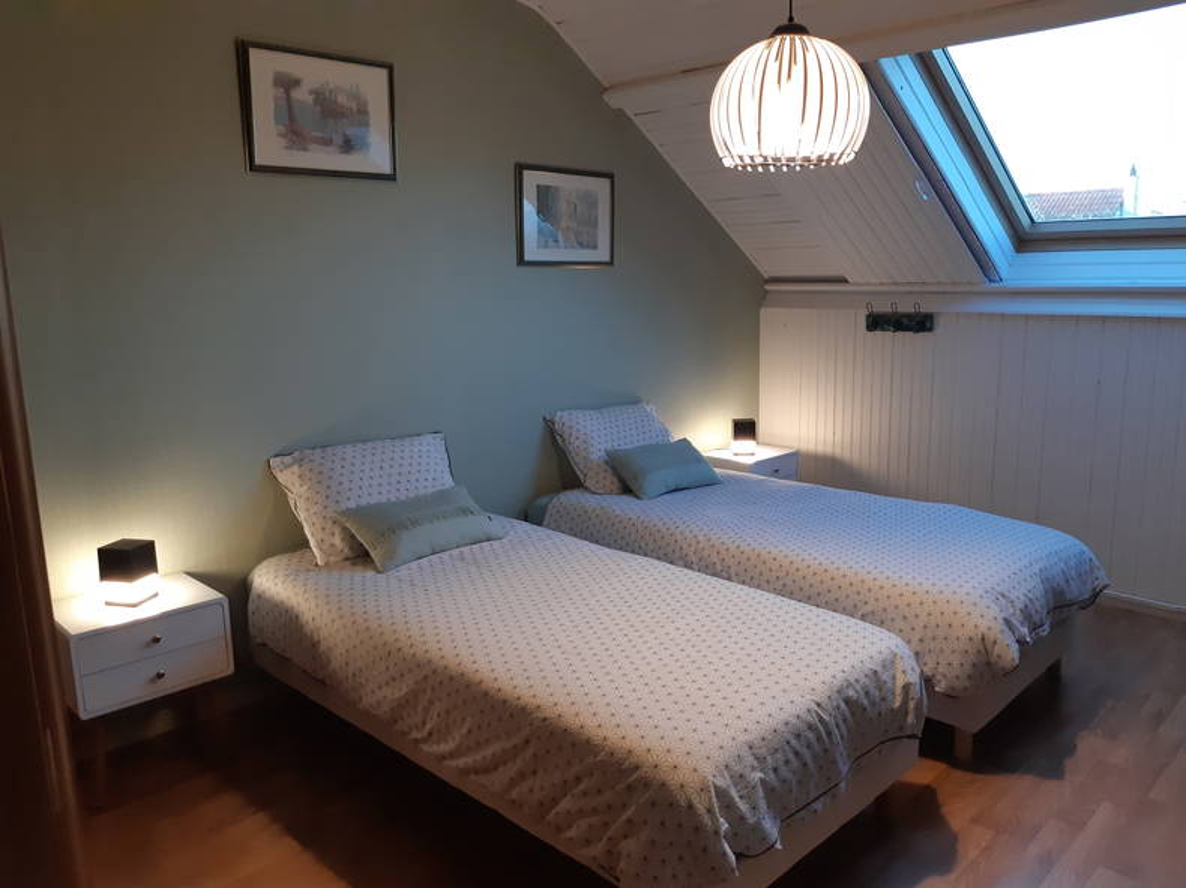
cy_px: 444
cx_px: 593
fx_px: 891
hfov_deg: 67.3
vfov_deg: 53.0
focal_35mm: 26
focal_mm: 3.93
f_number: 1.7
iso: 160
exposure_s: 1/50
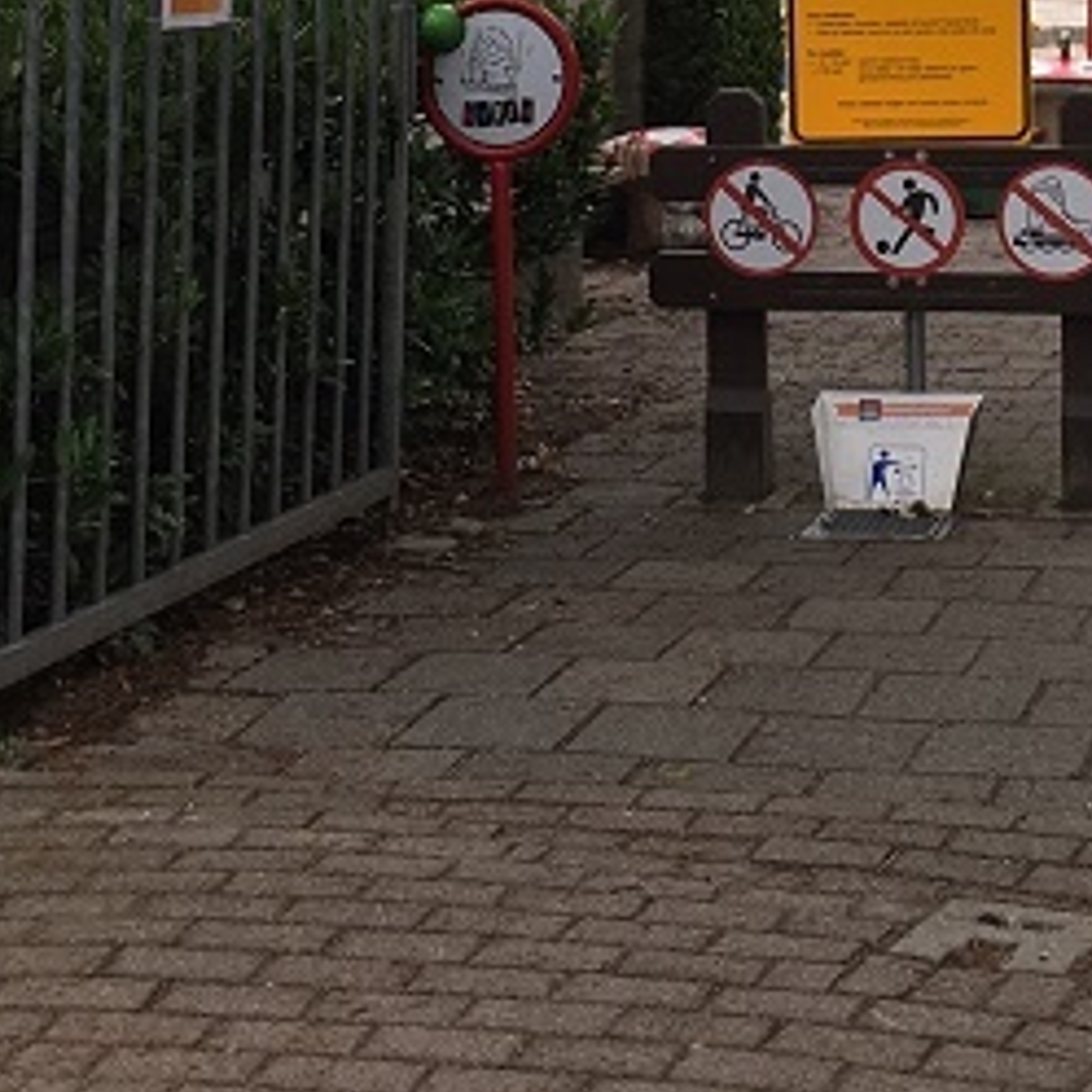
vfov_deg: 19.8
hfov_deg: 20.5
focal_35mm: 83
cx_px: 989
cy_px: -169
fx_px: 2962
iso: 25
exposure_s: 1/342
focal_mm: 4.15
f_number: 2.2
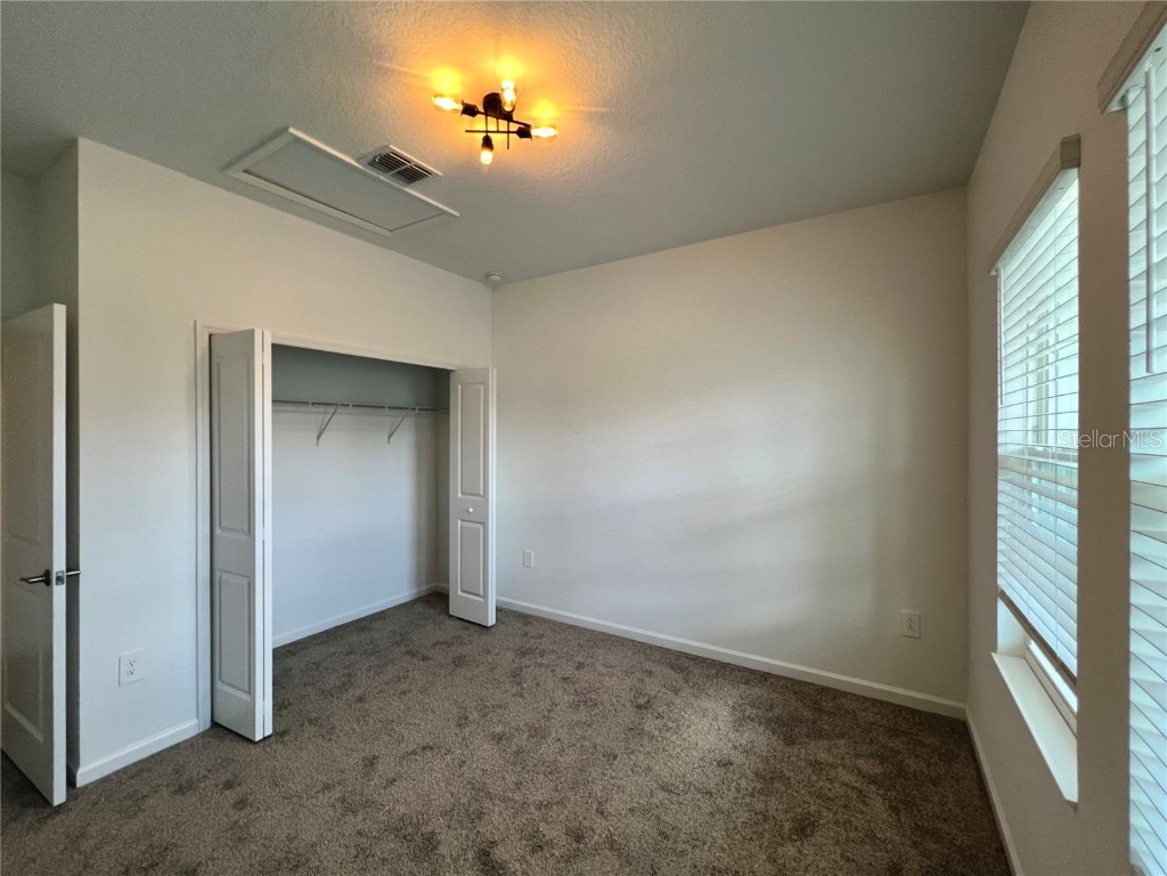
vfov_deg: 89.9
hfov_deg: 106.2
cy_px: 438
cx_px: 584
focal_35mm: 13
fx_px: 438
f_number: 1.8
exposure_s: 1/120
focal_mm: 1.57
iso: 200
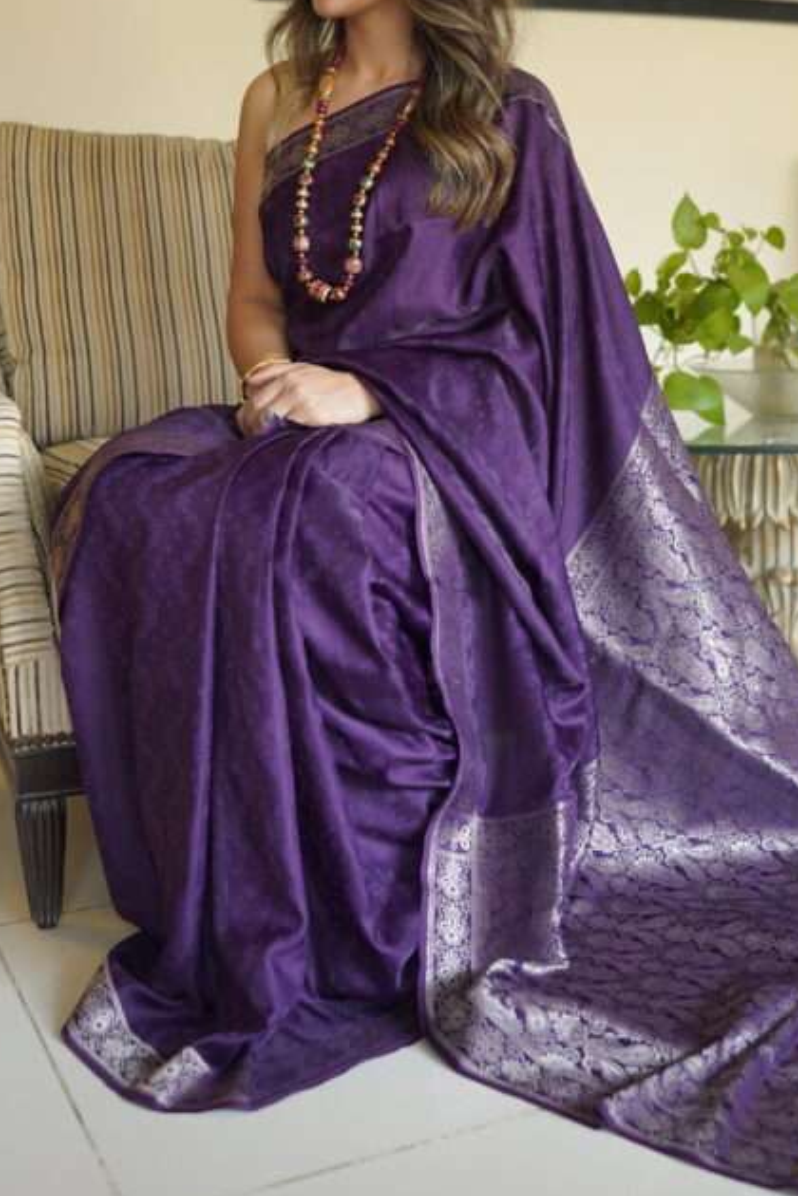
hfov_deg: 26.9
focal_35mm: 50
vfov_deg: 39.3
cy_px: 429
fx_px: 1662
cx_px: 509
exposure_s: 1/100
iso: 1600
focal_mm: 35
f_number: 2.2
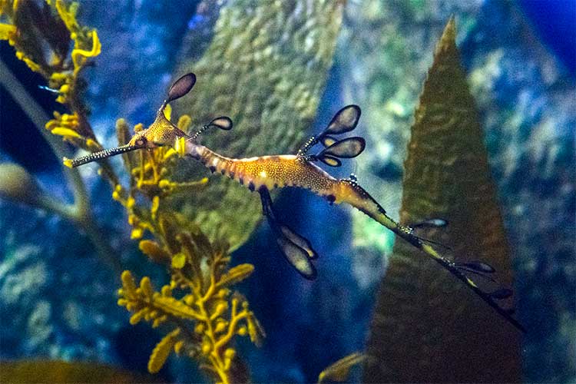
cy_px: 192
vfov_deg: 33.4
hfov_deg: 48.5
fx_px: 640
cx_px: 288
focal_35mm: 40
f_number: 6.3
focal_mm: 40
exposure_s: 1/160
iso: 6400
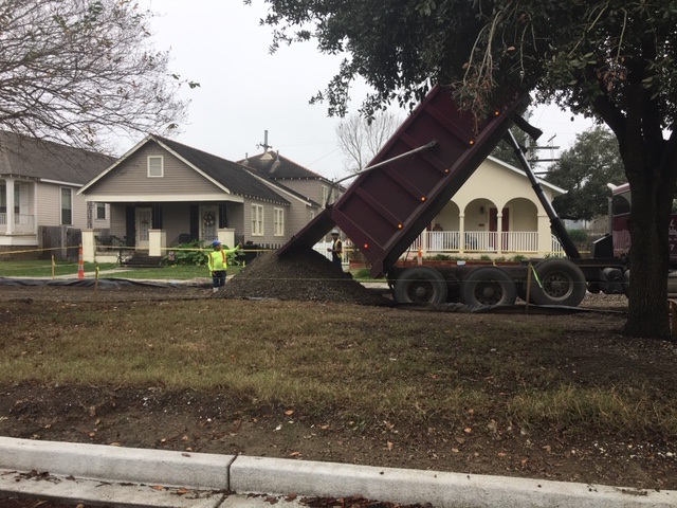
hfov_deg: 61.7
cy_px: 254
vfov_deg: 48.2
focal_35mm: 29
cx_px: 338
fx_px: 567
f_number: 2.2
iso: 25
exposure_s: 1/346
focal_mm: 4.15
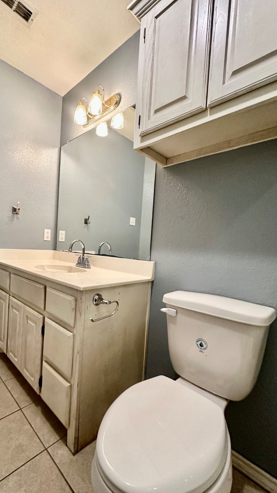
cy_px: 254
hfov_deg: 66.3
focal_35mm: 16
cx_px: 107
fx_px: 209
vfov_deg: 99.3
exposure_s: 1/60
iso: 320
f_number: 2.2
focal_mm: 2.22
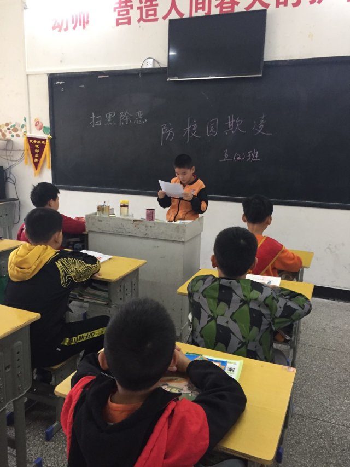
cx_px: 175
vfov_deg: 61.7
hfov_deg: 48.2
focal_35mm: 29
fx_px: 391
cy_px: 234
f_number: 2.2
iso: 200
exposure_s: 1/33
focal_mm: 4.15
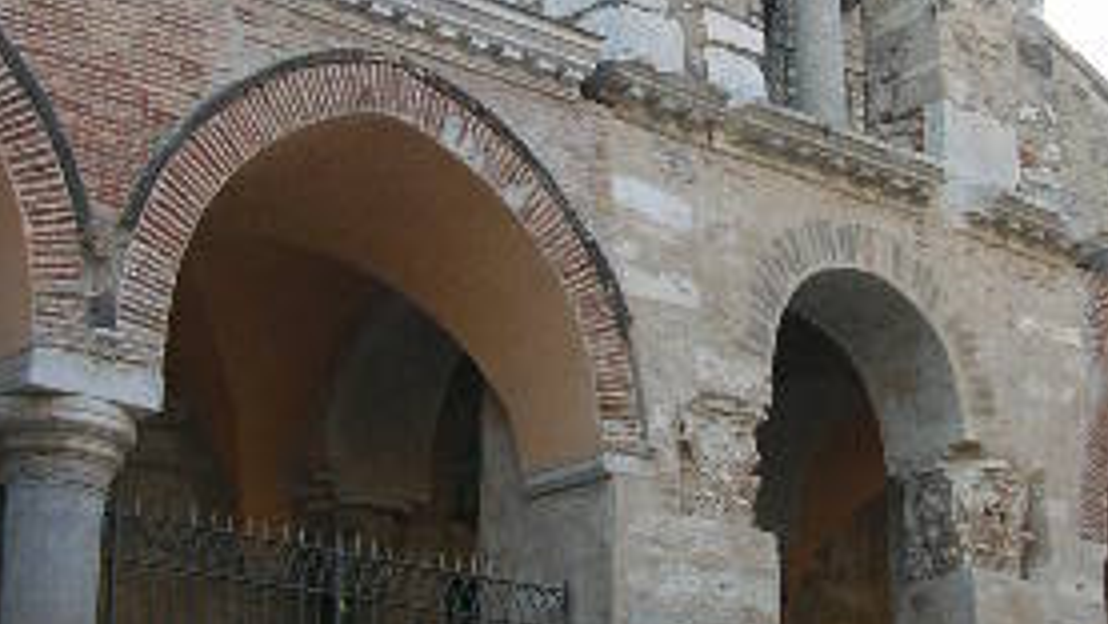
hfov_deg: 24.1
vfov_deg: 13.5
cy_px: -28
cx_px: 692
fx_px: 2586
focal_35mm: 88
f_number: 2.8
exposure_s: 1/120
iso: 50
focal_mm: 5.8
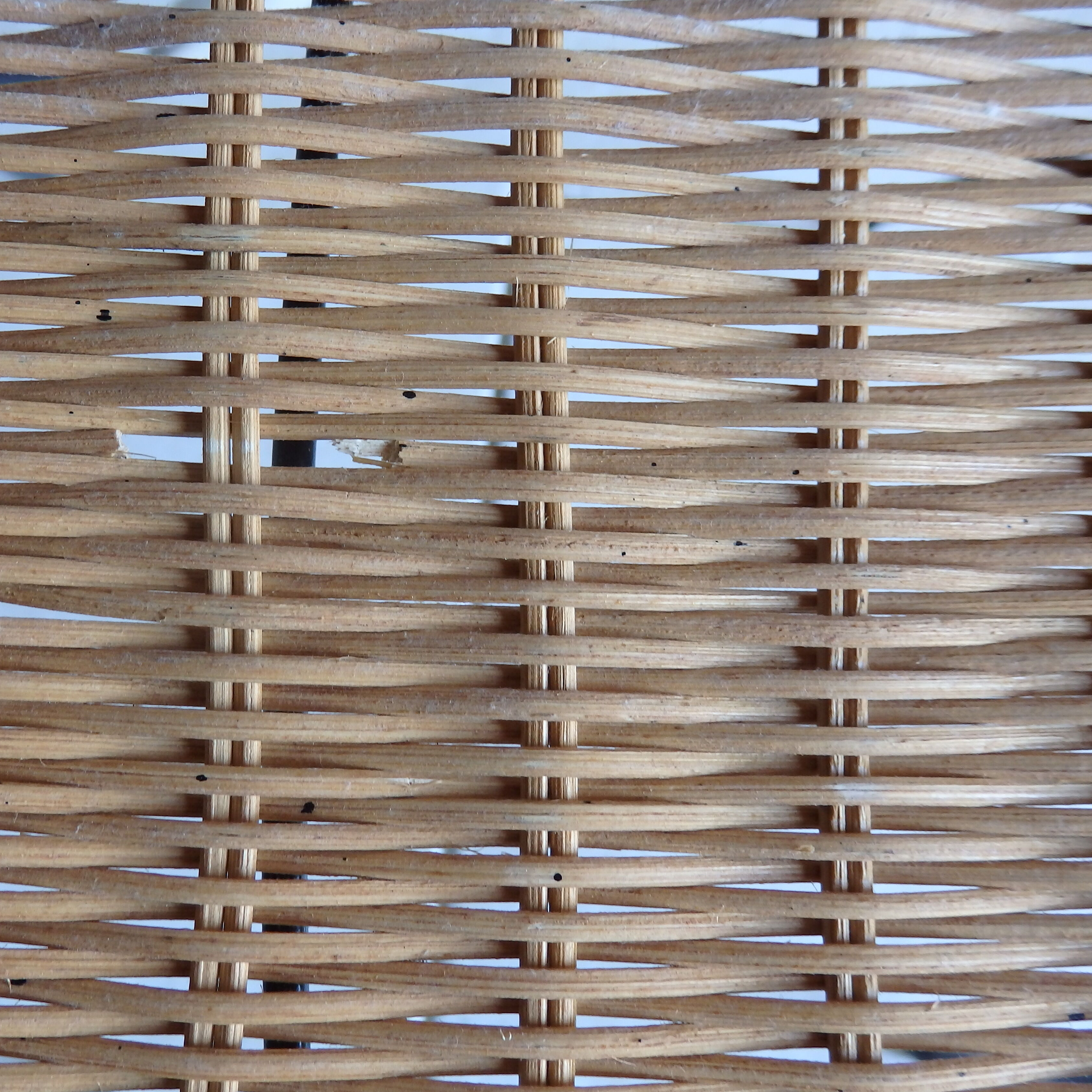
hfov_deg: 53.4
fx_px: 1071
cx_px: 403
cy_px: 544
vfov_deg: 54.0
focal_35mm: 30
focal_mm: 4.5
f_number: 3
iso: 160
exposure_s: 1/30
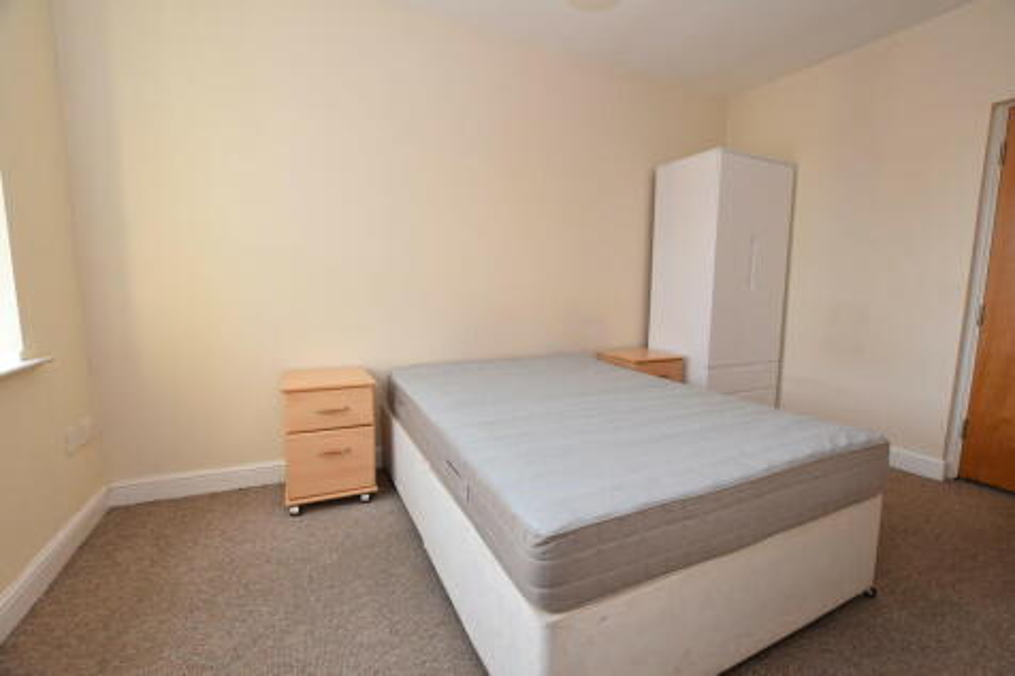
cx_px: 508
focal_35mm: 15
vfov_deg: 77.3
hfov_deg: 100.4
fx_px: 423
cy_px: 338
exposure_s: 1/80
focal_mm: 10
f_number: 5.6
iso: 500
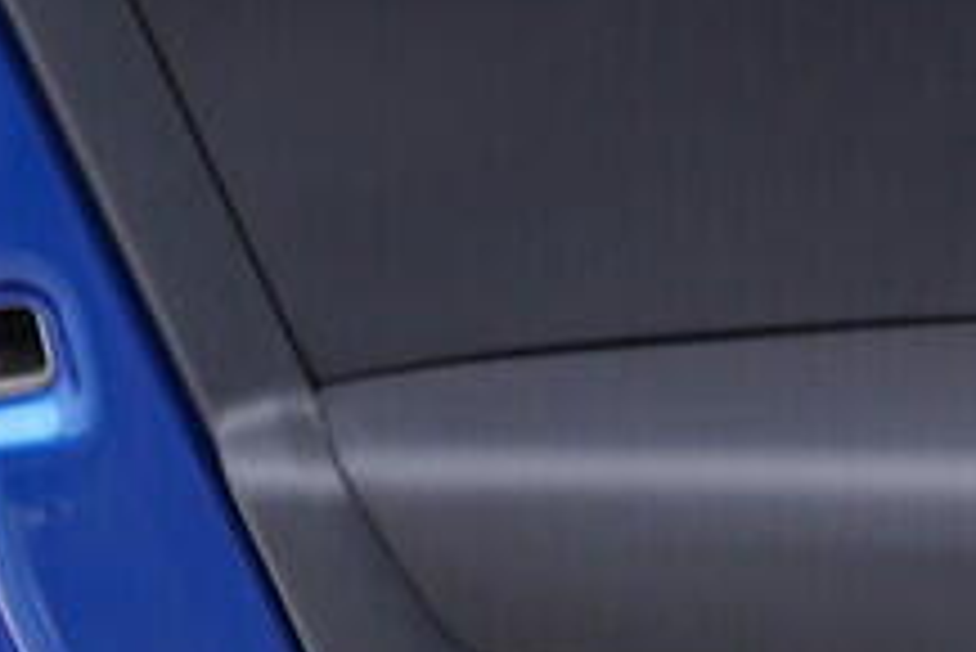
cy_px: 699
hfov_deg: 11.5
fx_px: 4612
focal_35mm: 170
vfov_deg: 8.0
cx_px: 1520
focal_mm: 24
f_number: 3.2
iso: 125
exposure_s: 1/50
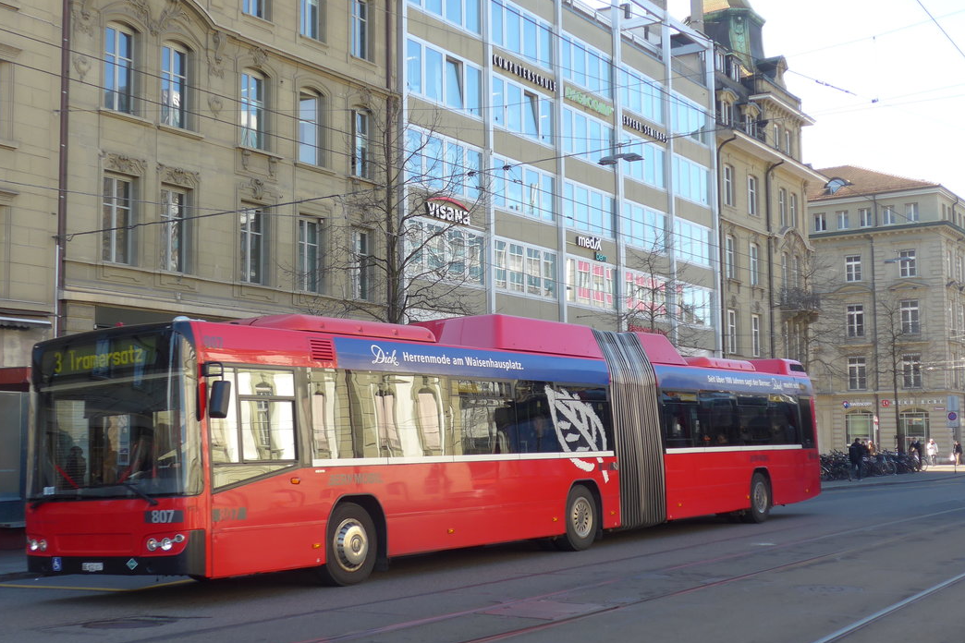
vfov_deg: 27.5
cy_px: 332
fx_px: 1313
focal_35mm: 49
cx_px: 411
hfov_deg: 40.2
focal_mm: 8.4
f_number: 2.8
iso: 80
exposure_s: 1/250
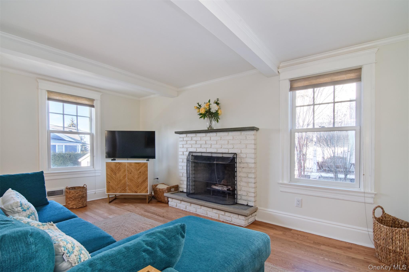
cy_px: 136
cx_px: 204
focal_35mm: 16
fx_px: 187
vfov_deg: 72.0
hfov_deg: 95.0
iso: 640
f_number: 8
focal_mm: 11
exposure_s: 1/30
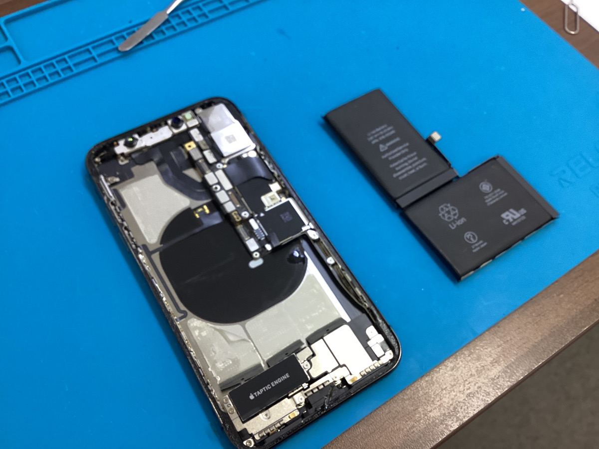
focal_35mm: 31
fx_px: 536
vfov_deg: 45.4
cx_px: 300
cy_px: 224
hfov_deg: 58.4
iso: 100
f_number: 2.4
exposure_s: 1/50
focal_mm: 3.3
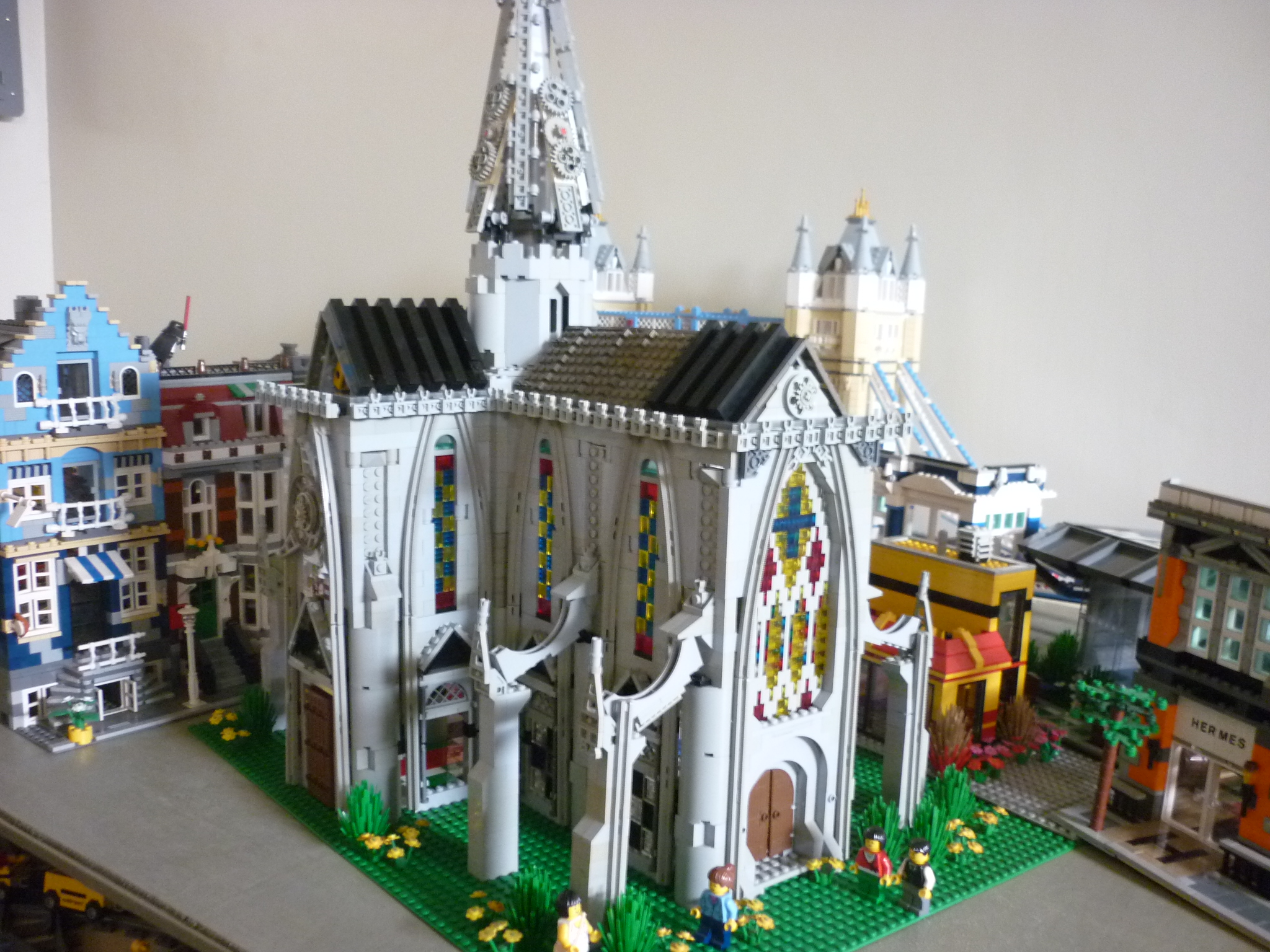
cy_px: 476
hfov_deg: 55.4
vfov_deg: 42.9
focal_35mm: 33
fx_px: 1211
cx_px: 635
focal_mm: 5.5
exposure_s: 1/8
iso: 400
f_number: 2.8
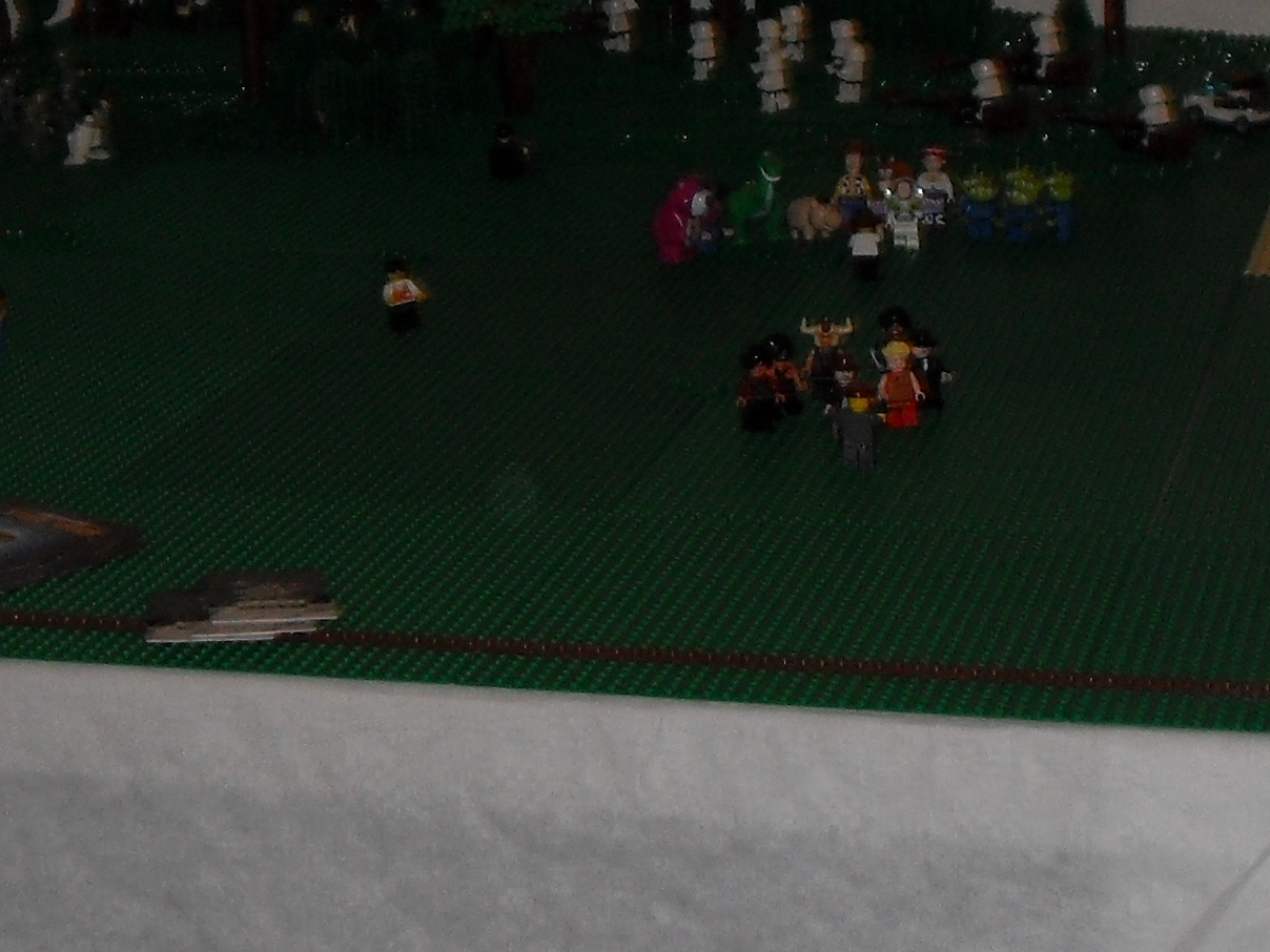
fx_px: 3669
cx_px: 811
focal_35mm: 100
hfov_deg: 19.6
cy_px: 248
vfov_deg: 14.7
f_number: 2.8
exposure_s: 1/45
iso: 100
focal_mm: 6.3
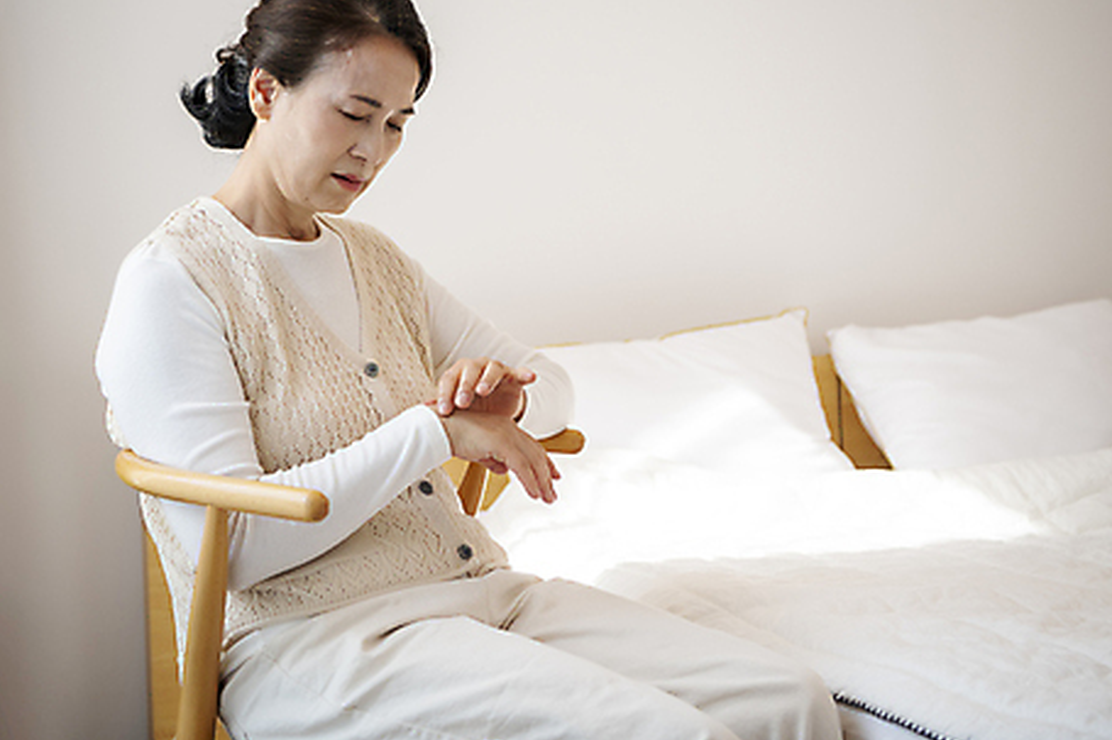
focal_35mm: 66
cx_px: 560
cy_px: 266
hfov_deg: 30.5
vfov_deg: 20.5
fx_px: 2038
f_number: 2.8
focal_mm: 50
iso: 400
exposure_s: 1/250
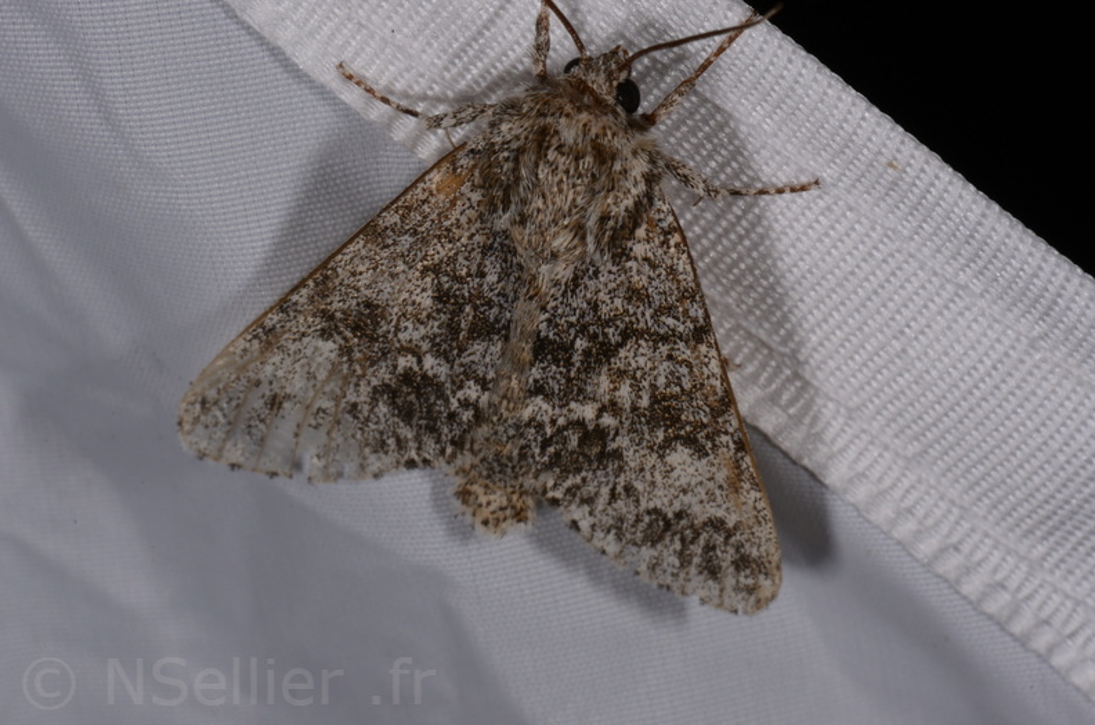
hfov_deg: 16.1
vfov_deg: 10.7
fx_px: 3869
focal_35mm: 128
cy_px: 362
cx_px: 548
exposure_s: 1/60
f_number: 32
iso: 100
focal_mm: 85
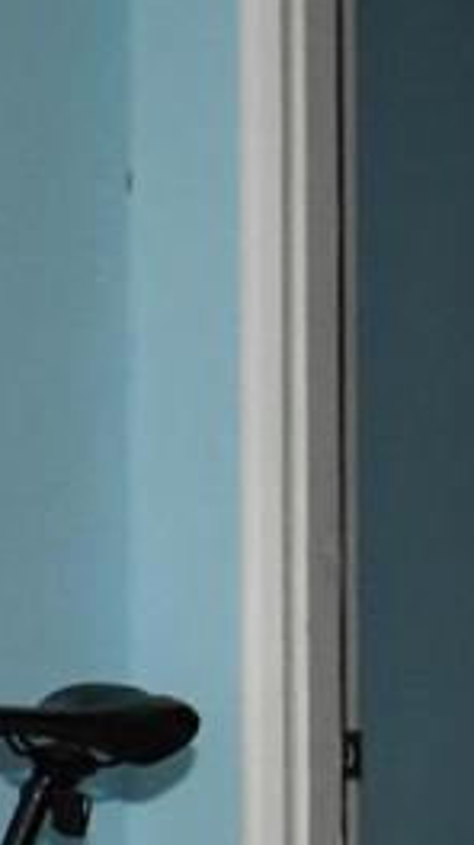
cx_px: -1083
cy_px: 819
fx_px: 2307
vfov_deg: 20.2
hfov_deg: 8.9
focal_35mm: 103
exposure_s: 1/60
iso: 2000
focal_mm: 12
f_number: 4
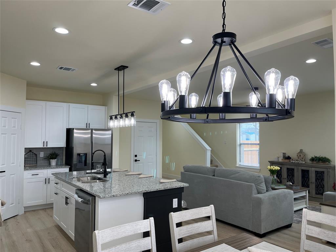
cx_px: 168
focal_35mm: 26
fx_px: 252
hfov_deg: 67.3
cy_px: 126
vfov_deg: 53.1
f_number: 1.6
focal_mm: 5.1
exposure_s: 1/164
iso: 50
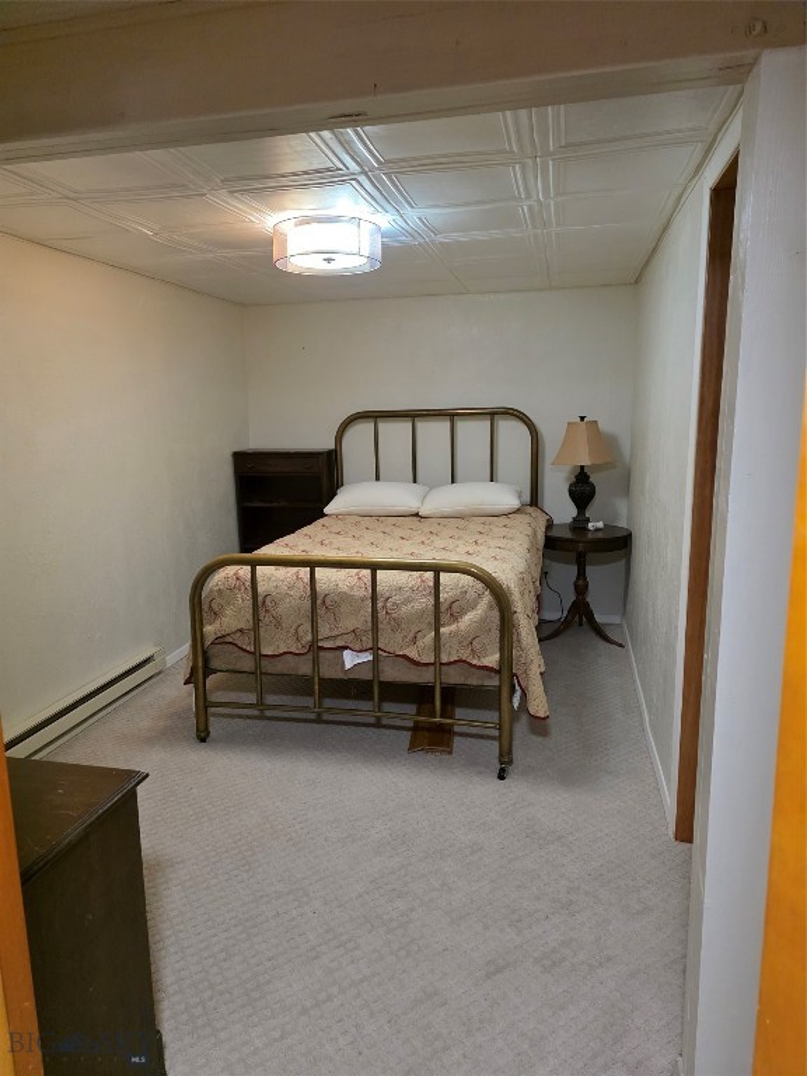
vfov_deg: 73.9
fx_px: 715
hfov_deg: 58.9
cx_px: 404
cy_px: 538
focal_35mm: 23
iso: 800
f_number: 1.7
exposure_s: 1/120
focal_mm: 6.3
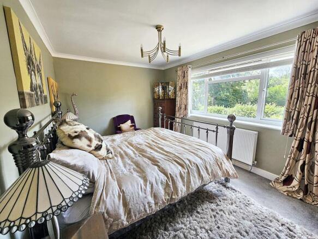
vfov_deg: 89.9
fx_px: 119
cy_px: 120
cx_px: 159
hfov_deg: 106.2
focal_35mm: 13
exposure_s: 1/60
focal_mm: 2.2
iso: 80
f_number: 2.2
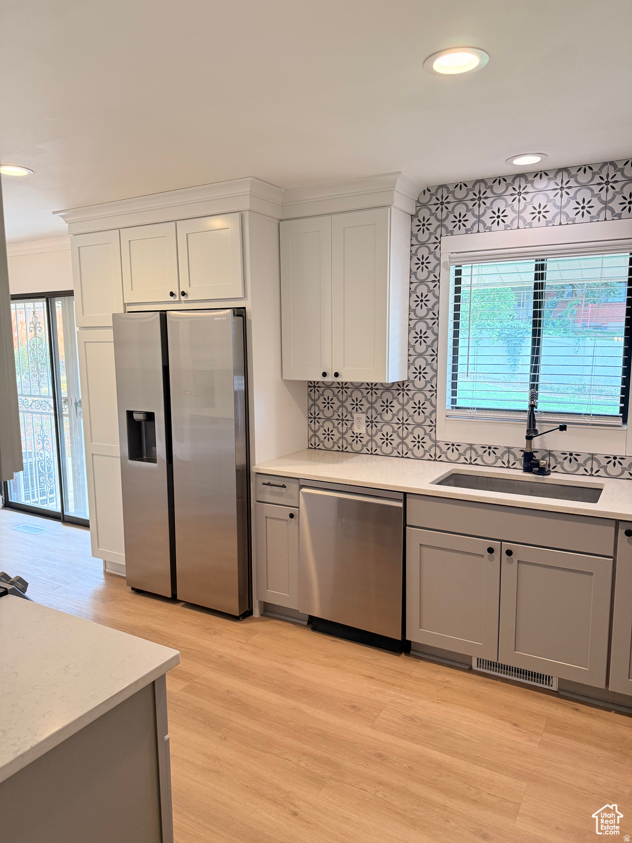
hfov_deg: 56.8
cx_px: 316
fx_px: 584
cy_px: 422
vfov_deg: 71.6
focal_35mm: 24
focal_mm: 6.76
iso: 160
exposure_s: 1/184
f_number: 1.78
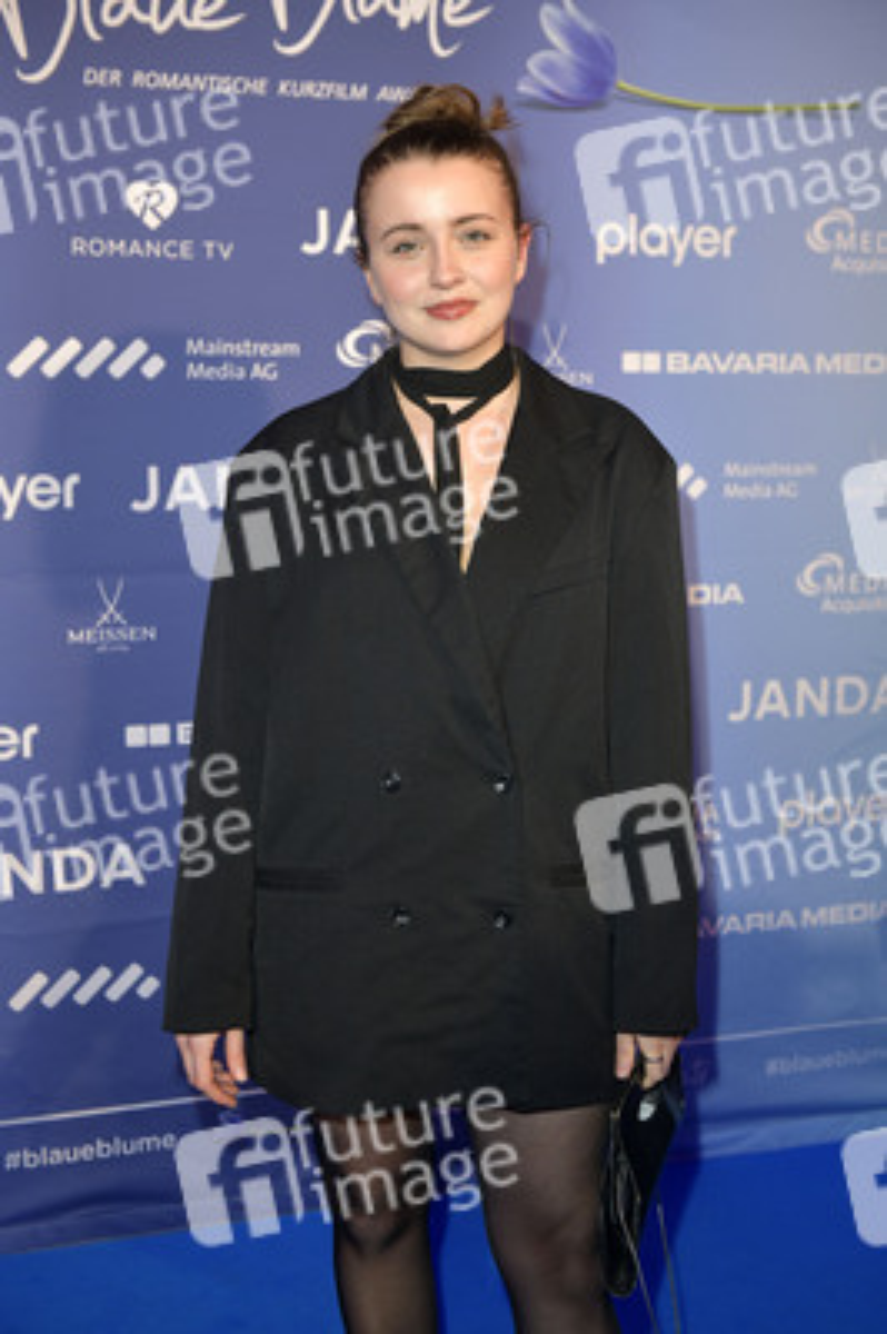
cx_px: 444
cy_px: 667
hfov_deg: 28.0
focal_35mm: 48
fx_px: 1777
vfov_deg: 41.1
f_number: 5
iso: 1000
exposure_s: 1/250
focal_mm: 48
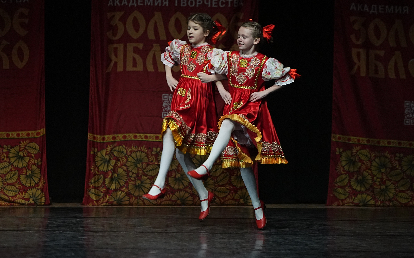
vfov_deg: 5.0
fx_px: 2945
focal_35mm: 261
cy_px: 124
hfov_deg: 8.0
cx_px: 207
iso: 4000
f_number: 2.8
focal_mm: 170
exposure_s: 1/500
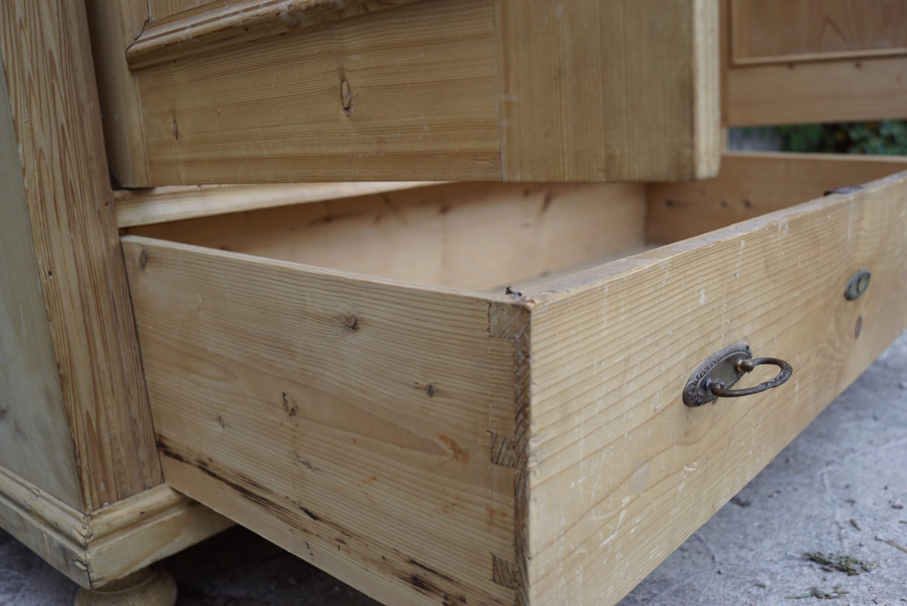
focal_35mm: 33
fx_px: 832
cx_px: 454
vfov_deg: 40.0
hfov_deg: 57.2
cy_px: 303
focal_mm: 22
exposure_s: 1/60
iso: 200
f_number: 4
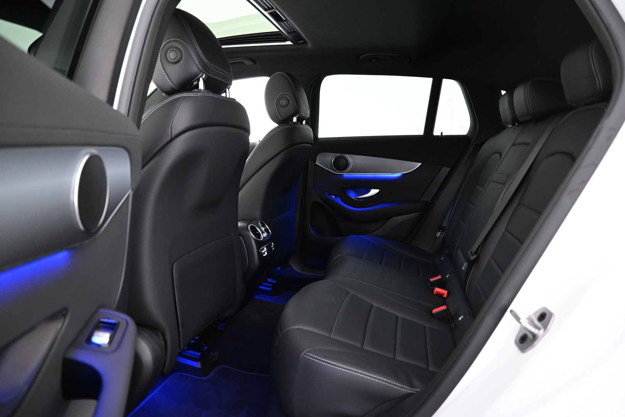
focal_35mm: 24
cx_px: 312
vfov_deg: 53.1
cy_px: 208
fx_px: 417
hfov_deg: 73.7
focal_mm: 16
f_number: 3.5
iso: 1600
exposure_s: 1/13
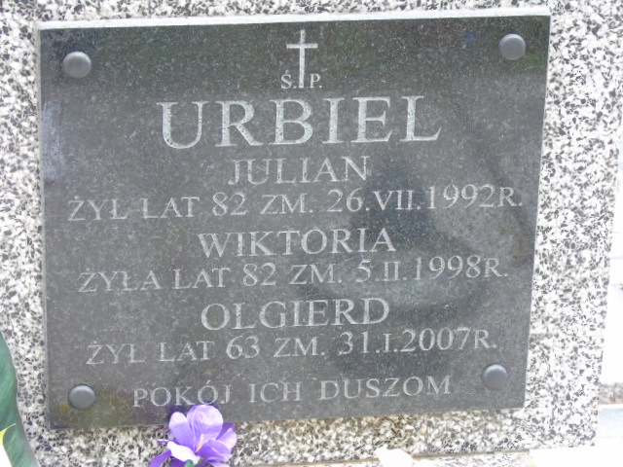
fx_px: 2232
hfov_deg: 15.9
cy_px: 234
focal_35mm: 124
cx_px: 312
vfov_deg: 12.0
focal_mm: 22
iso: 400
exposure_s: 1/60
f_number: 4.6
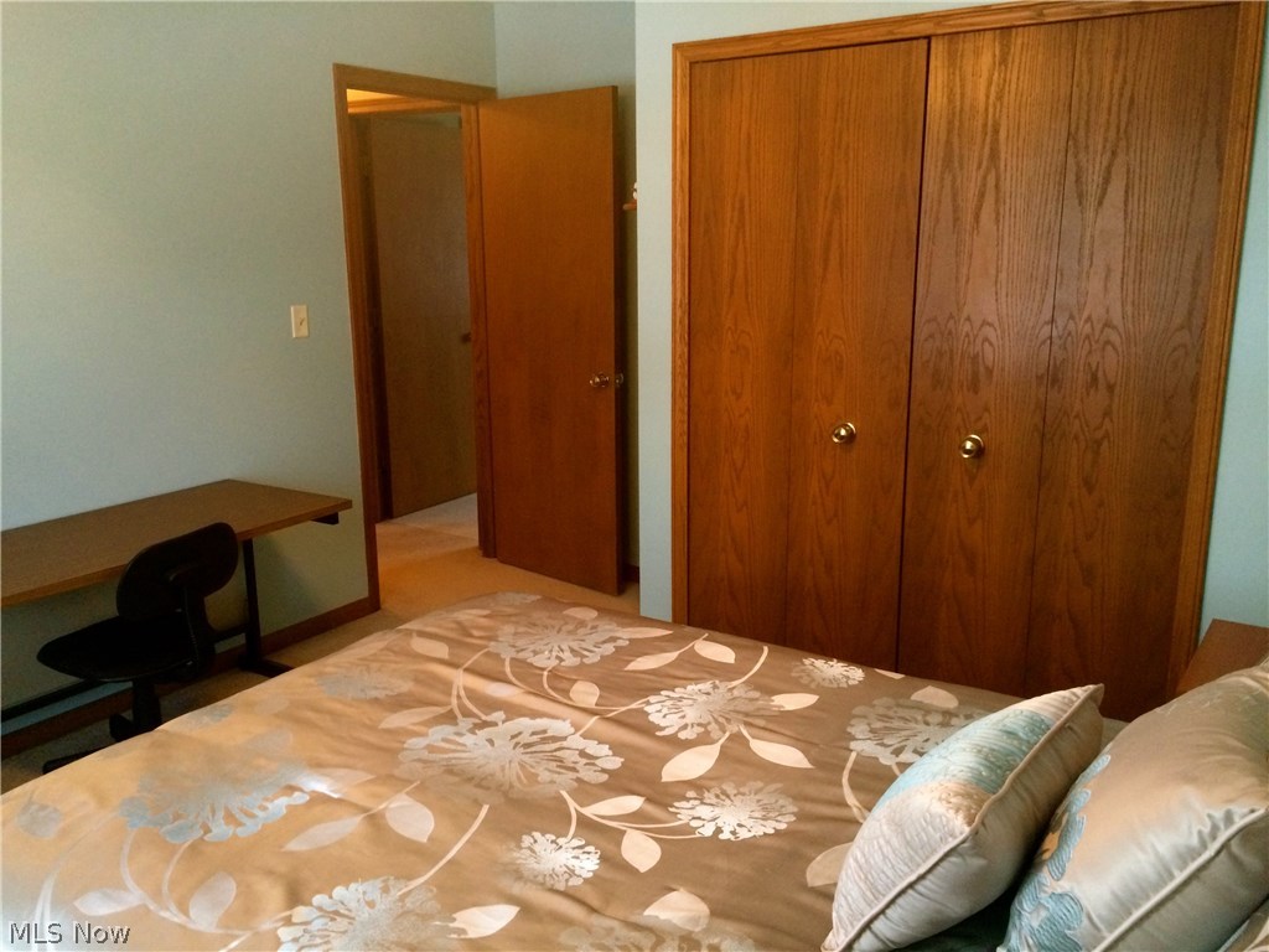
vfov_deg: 48.2
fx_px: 1063
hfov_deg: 61.7
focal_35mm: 29
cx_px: 634
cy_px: 476
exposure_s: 1/30
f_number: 2.2
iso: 320
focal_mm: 4.15
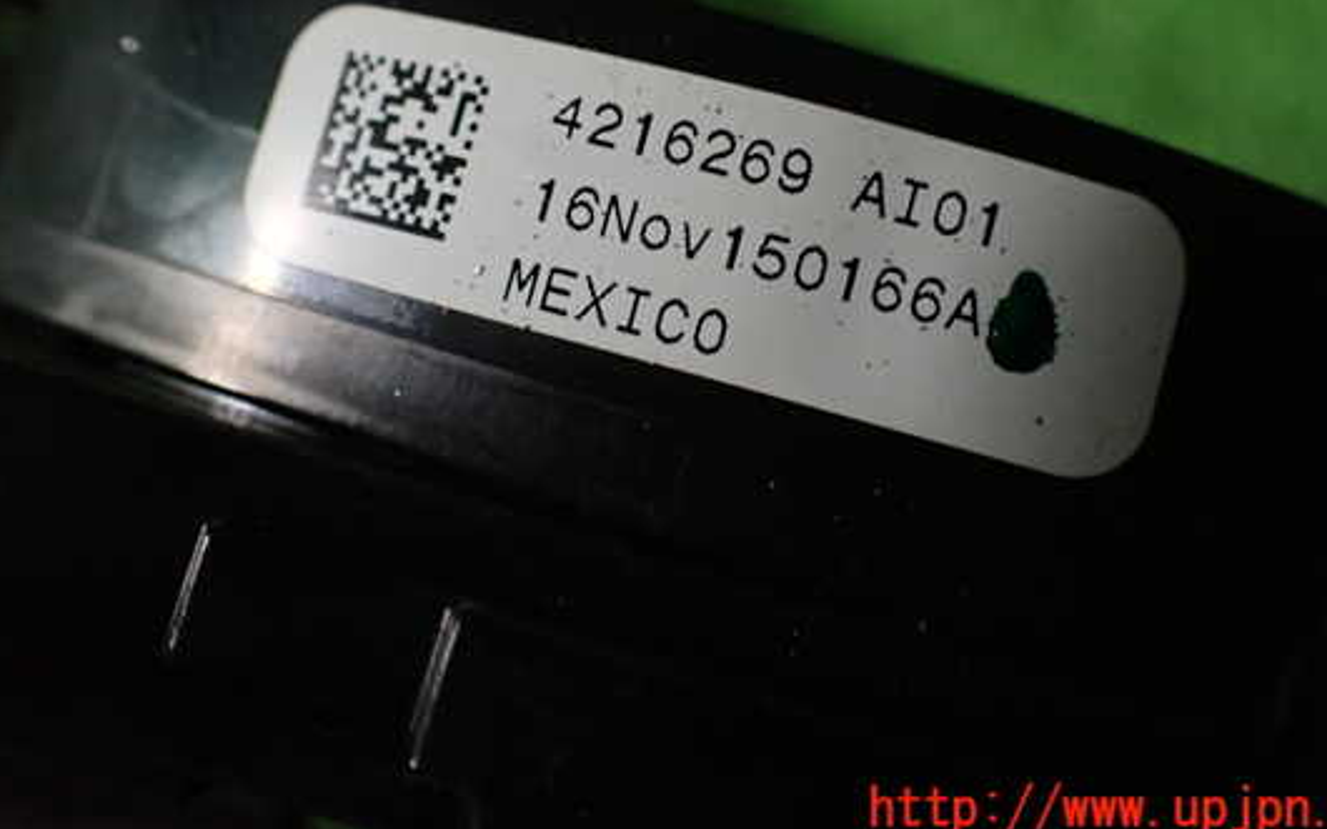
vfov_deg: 35.0
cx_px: 684
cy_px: 278
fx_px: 1302
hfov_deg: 54.0
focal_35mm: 36
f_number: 2.3
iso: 800
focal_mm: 5.4
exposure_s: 1/50
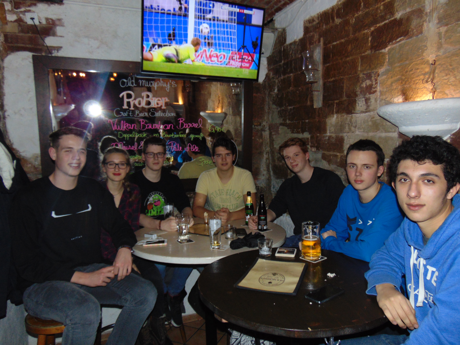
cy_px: 172
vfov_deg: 54.9
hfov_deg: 69.4
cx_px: 230
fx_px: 332
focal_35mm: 25
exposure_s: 1/30
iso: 200
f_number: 3
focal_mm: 4.5
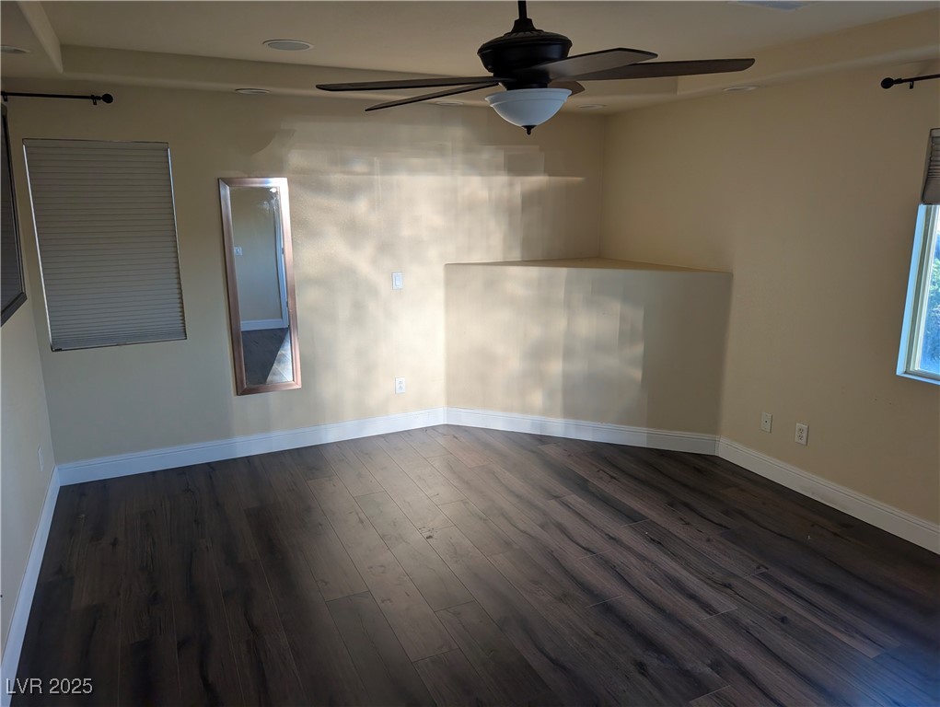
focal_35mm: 24
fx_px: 652
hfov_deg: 71.5
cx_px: 470
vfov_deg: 56.9
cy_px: 354
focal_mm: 6.9
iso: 78
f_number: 1.68
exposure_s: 1/187
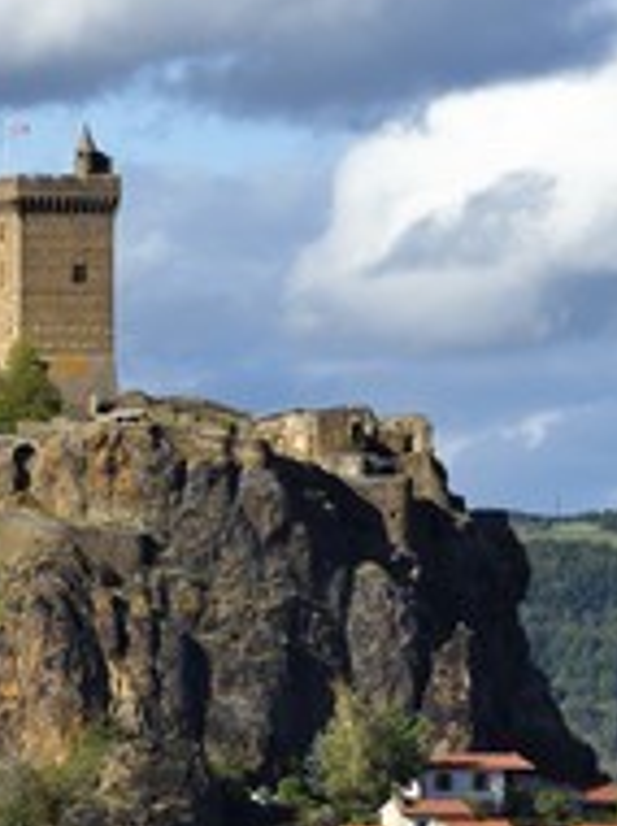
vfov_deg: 5.2
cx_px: -269
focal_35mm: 383
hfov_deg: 3.9
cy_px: 539
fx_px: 9123
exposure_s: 1/250
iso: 200
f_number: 11
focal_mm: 180
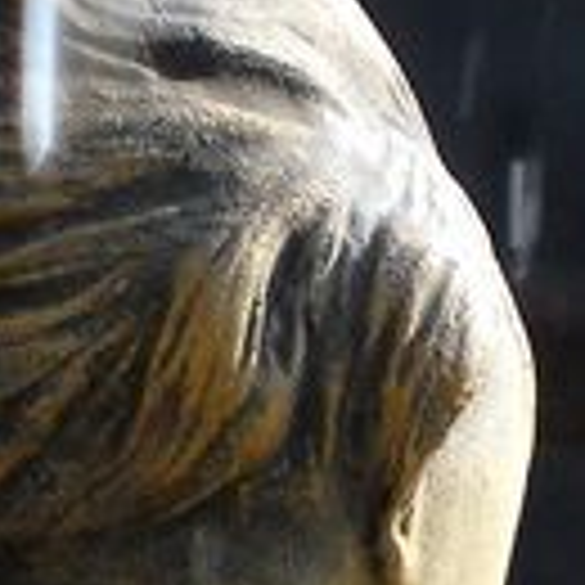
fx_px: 31299
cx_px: 297
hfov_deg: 1.1
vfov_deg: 1.1
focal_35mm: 1637
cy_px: 1066
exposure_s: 1/350
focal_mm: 42
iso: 80
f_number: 5.8
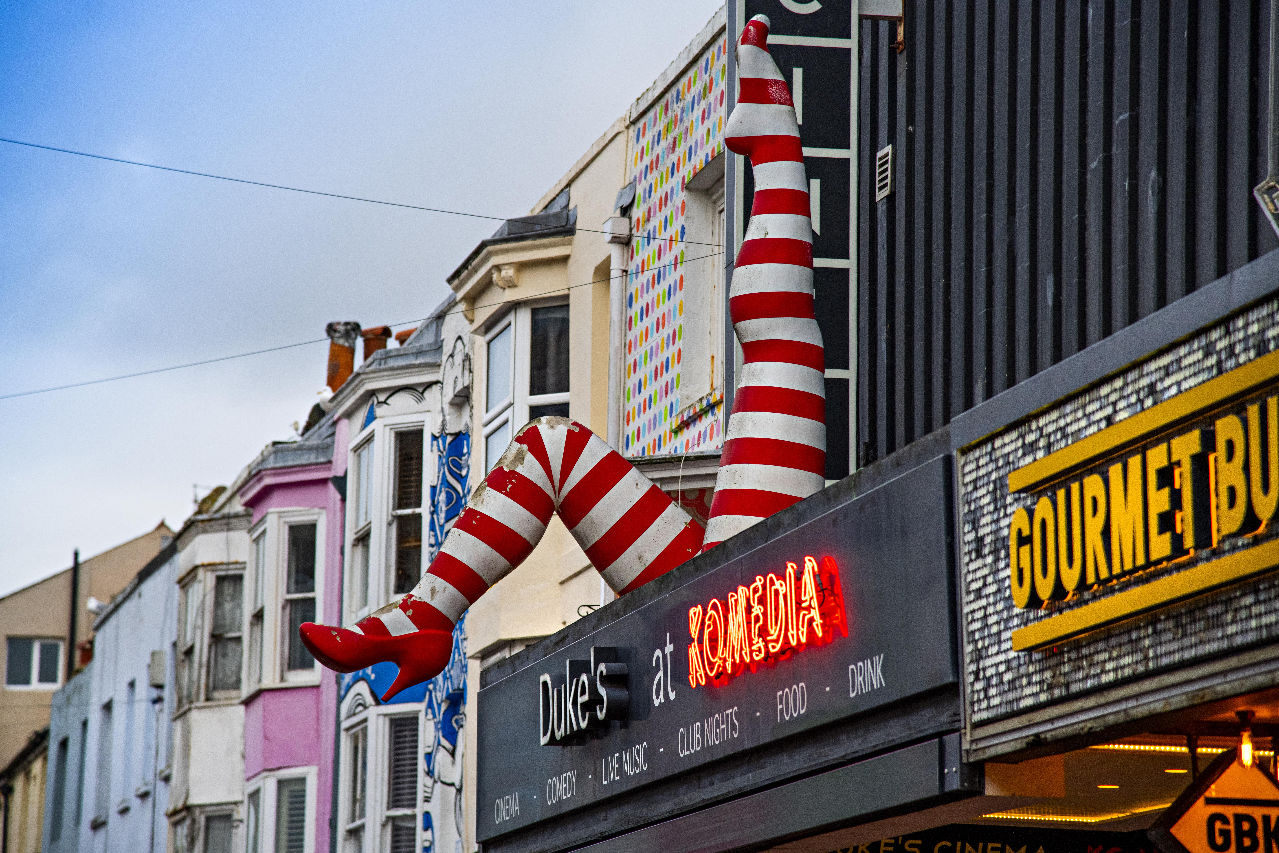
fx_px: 4263
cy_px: 426
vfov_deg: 11.4
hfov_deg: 17.1
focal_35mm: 120
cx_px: 640
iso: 800
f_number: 5
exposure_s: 1/1250
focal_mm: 120
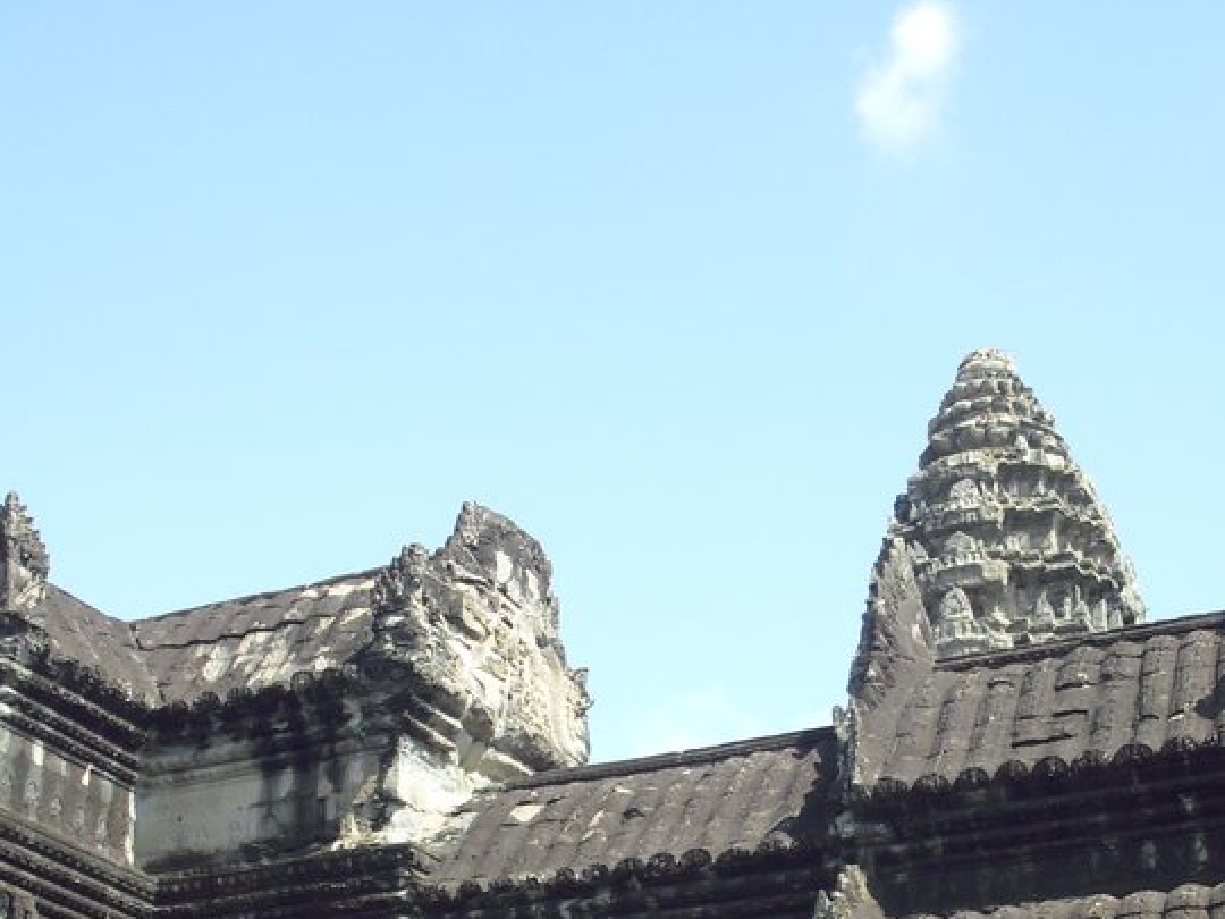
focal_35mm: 72
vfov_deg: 20.0
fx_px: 2548
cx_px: 735
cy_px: 855
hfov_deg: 27.0
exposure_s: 1/80
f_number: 8
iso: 100
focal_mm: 6.2
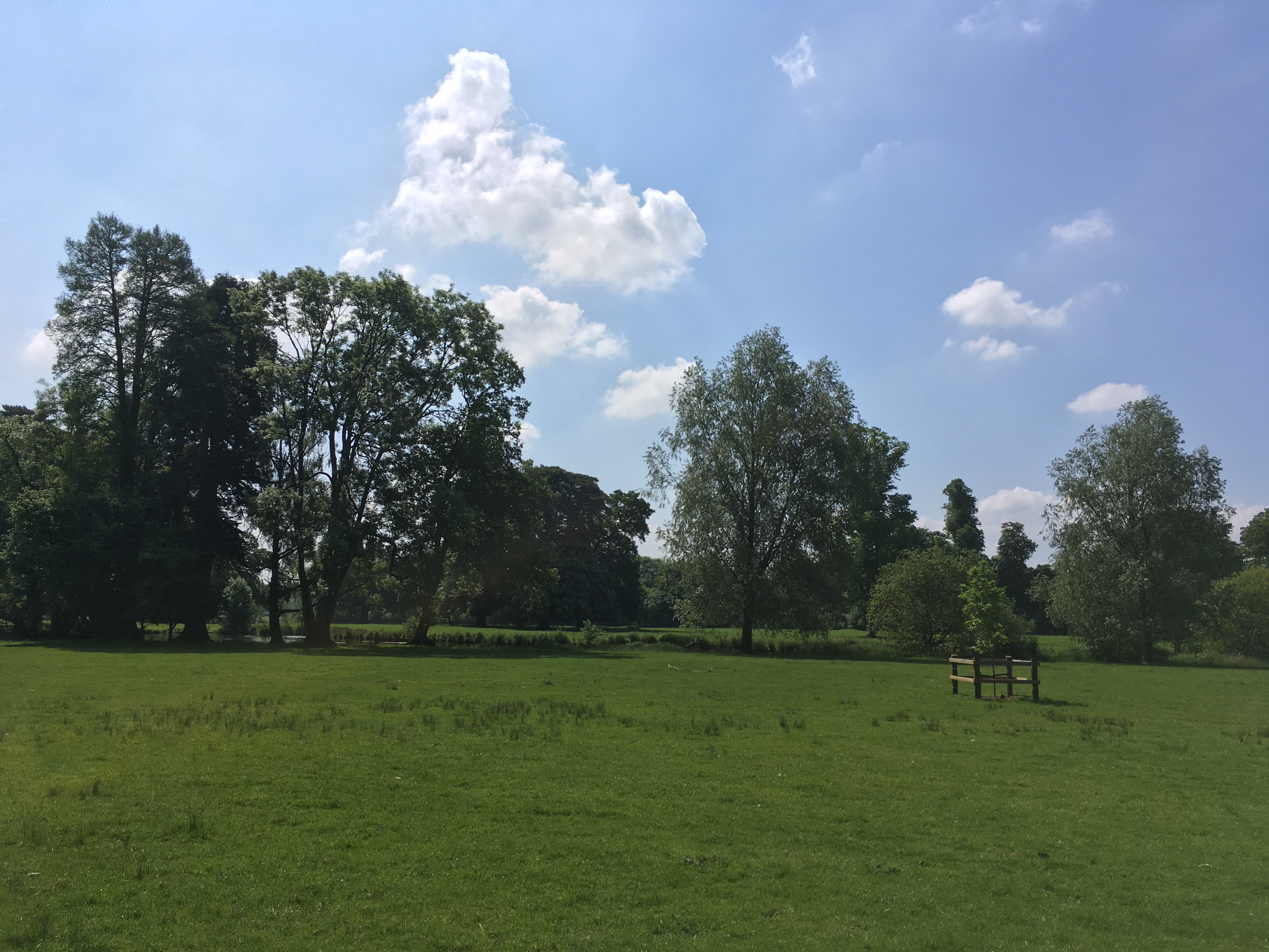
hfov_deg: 61.7
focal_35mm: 29
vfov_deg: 48.2
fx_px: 1063
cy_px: 476
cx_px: 634
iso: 25
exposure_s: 1/2137
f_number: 2.2
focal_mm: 4.15
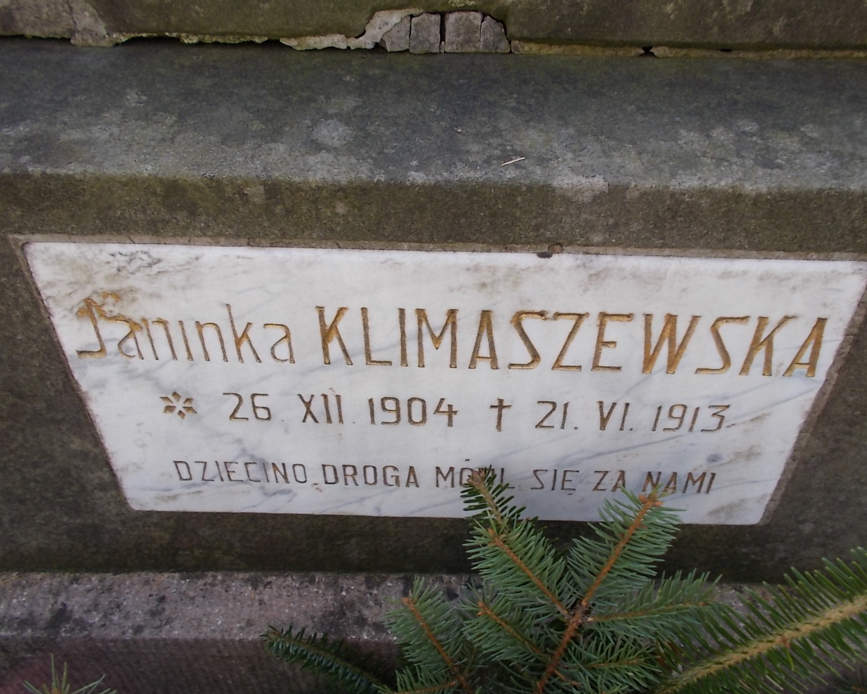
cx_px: 451
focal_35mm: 28
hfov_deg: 62.2
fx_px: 718
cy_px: 340
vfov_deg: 51.5
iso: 80
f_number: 3.2
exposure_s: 1/125
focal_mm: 4.6
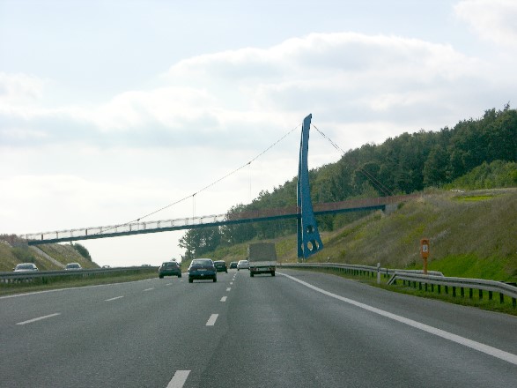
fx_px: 1643
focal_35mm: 110
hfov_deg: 17.9
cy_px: 194
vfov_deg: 13.5
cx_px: 258
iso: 50
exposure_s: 1/248
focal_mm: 27.3
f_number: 7.4
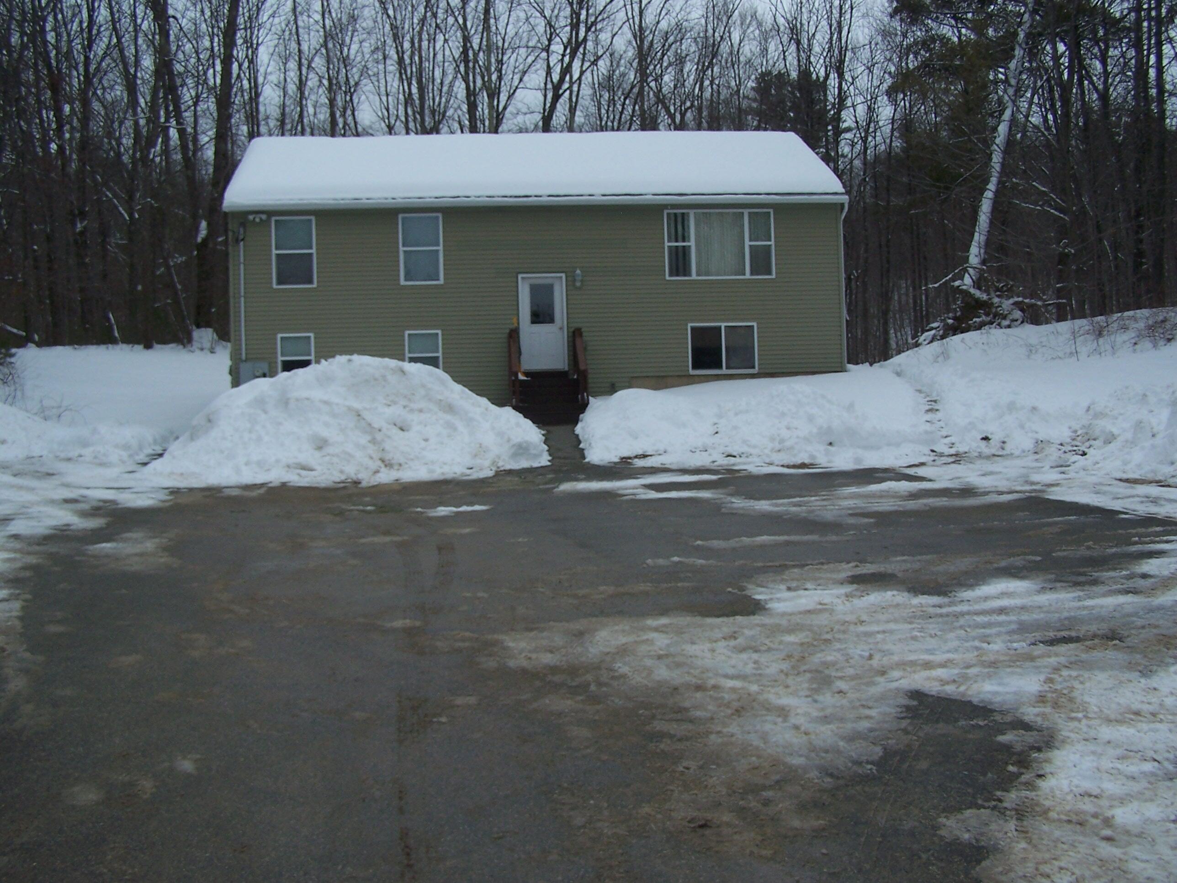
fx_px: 1292
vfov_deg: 37.7
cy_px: 442
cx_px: 588
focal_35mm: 38
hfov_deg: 49.0
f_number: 4
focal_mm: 6.3
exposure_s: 1/750
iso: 80
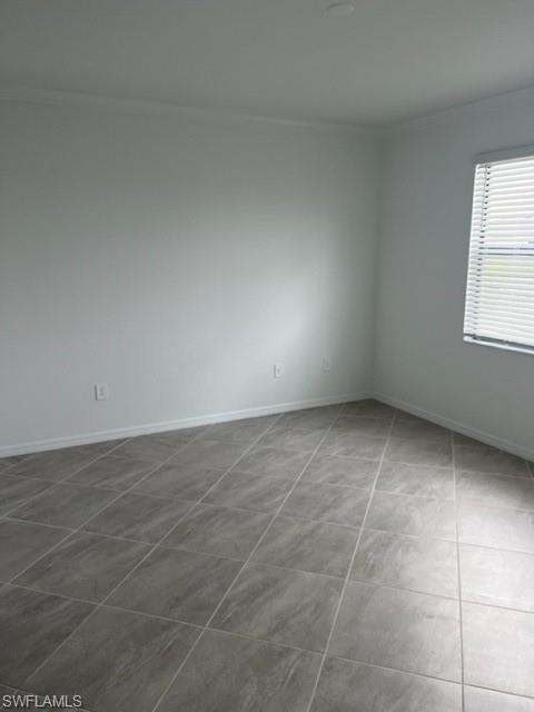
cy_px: 356
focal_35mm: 26
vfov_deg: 67.3
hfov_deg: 53.1
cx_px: 267
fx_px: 535
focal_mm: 5.1
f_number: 1.6
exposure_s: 1/167
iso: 64
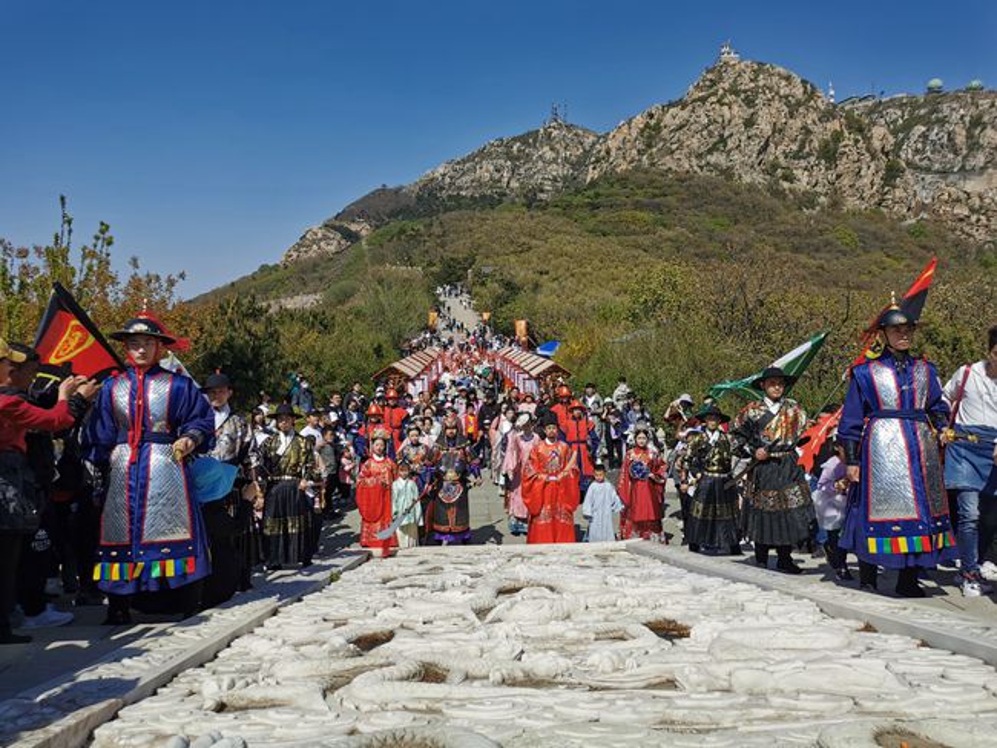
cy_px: 374
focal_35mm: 27
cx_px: 498
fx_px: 778
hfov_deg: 65.3
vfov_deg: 51.4
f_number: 1.8
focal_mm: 5.58
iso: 50
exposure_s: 1/5917
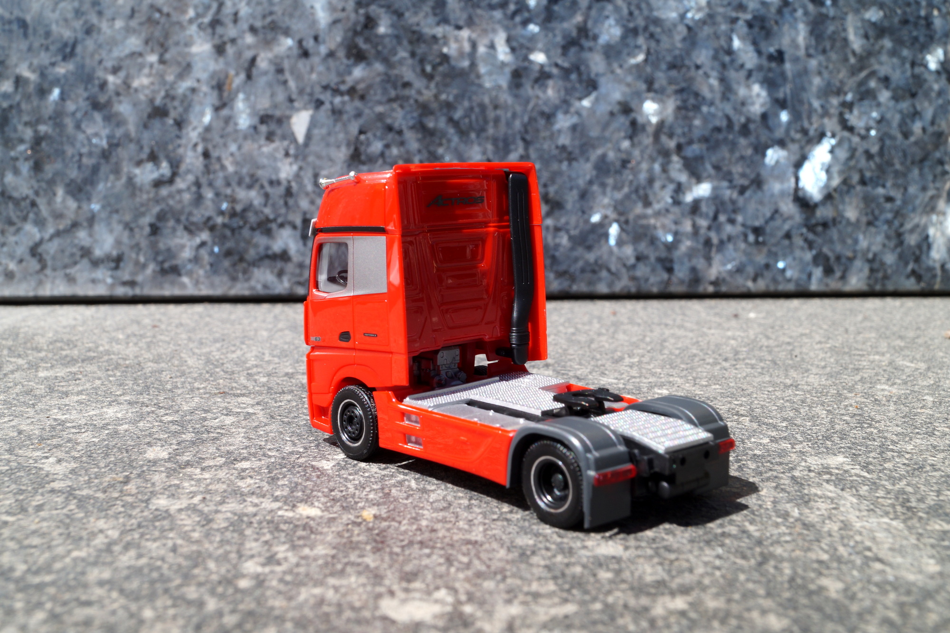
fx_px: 1108
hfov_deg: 46.4
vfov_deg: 31.9
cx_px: 475
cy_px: 316
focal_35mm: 42
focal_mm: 28
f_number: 16
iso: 100
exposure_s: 1/60
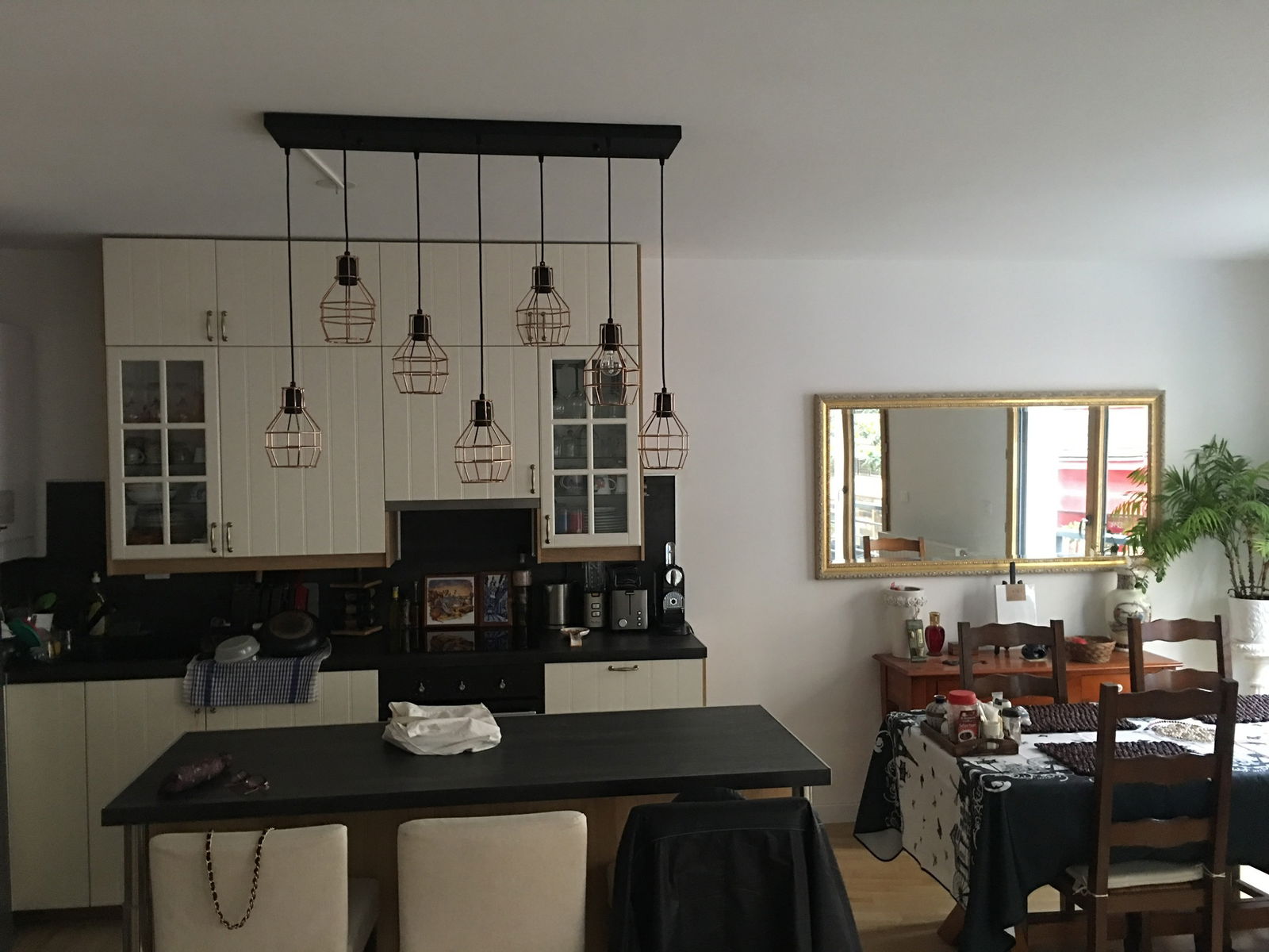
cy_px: 476
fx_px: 1063
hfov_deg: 61.7
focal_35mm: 29
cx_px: 634
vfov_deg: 48.2
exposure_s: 1/10
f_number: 2.2
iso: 80
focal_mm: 4.15
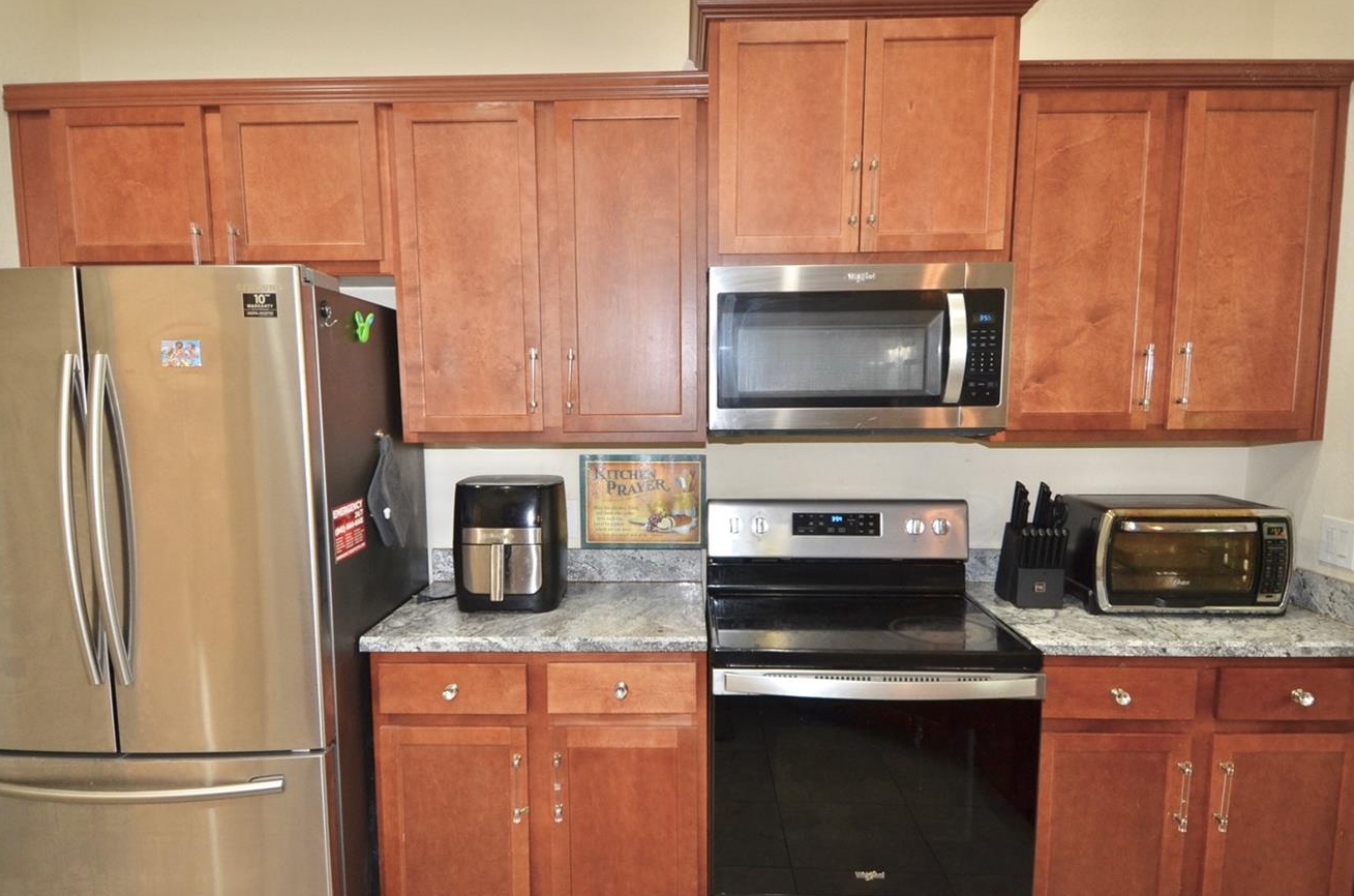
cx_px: 650
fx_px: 1651
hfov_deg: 44.6
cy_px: 494
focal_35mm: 44
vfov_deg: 30.3
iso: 800
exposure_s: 1/60
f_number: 4
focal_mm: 24
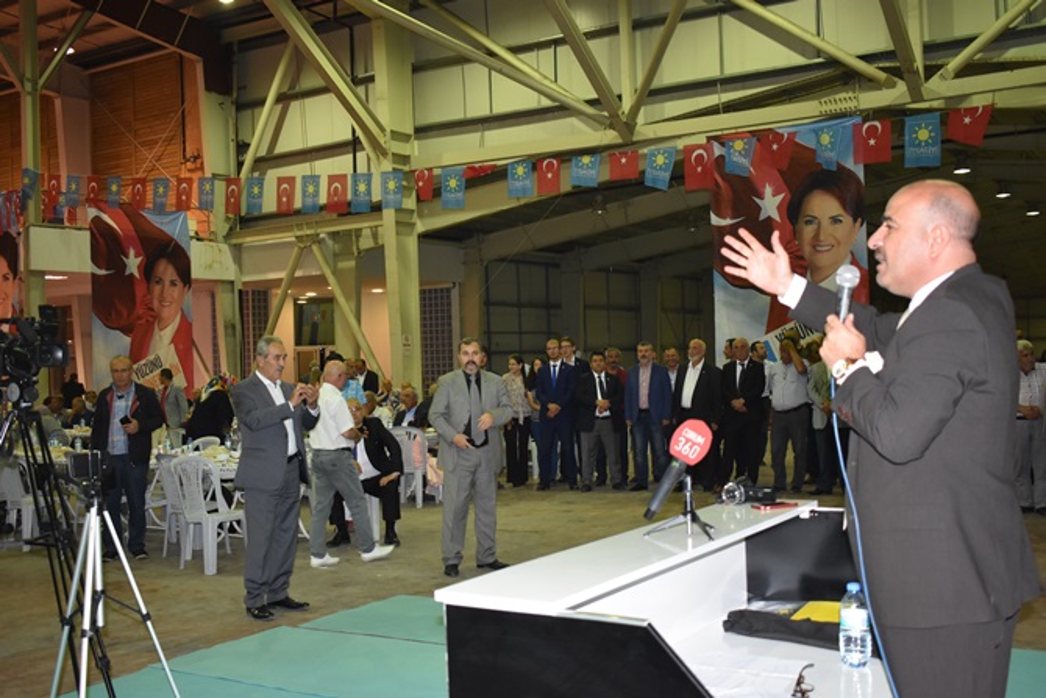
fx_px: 1133
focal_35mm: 39
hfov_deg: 49.5
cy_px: 349
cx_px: 523
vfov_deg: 34.2
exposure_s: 1/60
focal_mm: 26
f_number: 4
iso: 1600
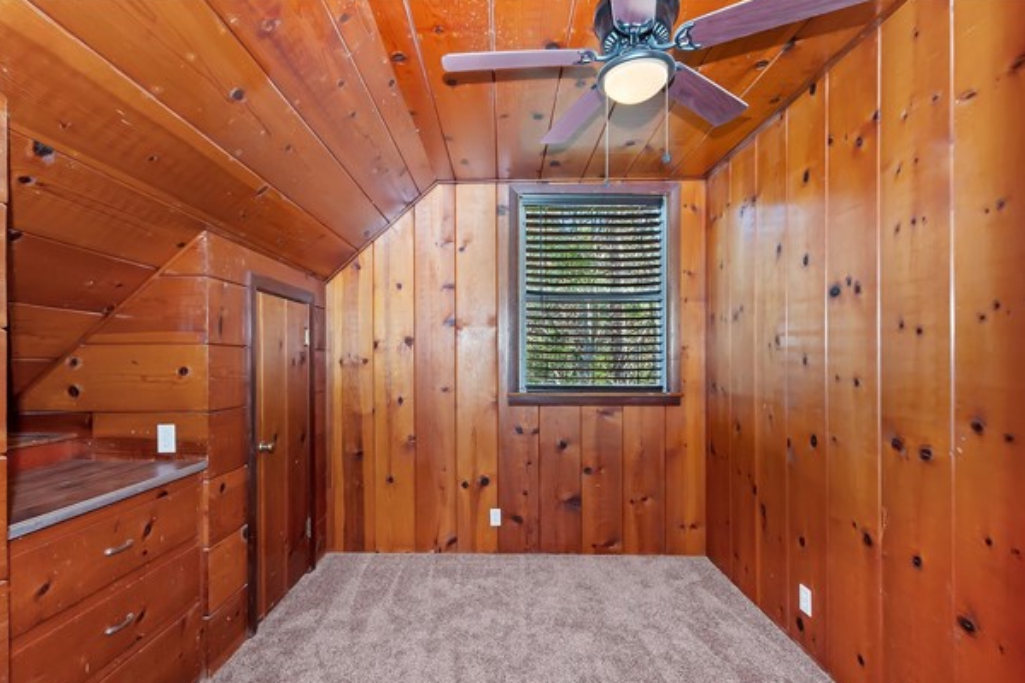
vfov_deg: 73.7
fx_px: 456
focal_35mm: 16
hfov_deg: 96.7
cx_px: 495
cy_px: 361
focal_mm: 10
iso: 400
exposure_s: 1/30
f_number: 8
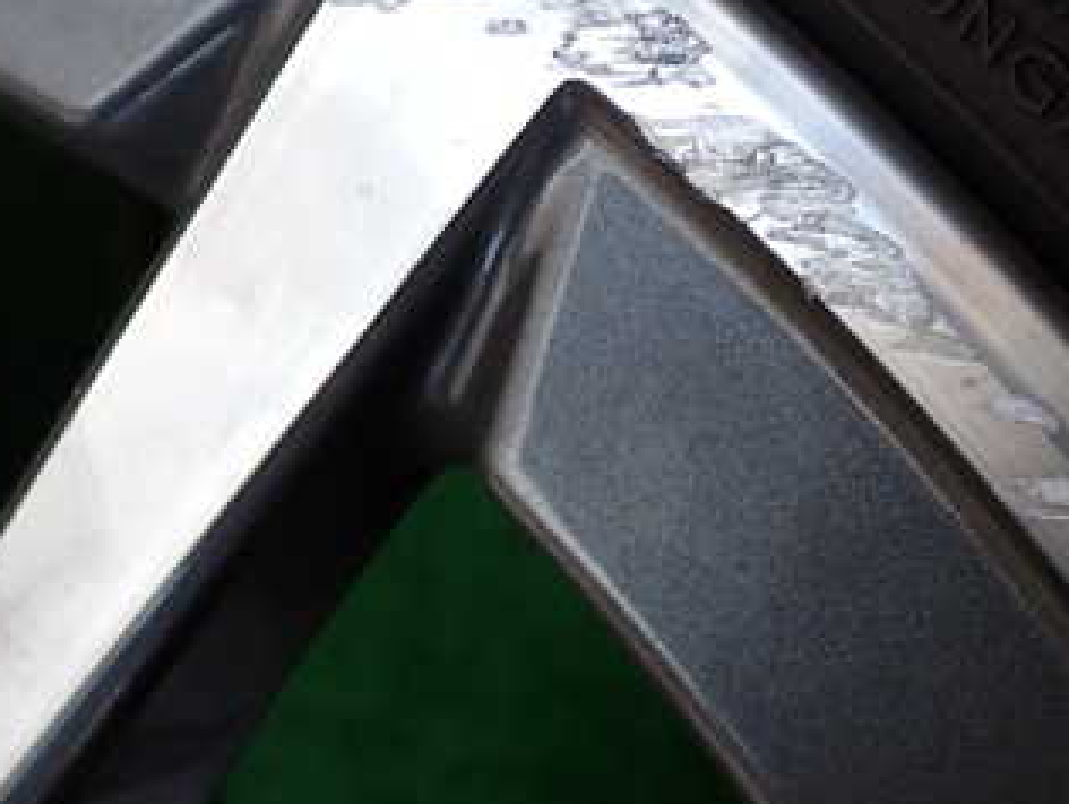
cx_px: 540
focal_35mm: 78
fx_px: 2412
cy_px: 153
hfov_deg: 25.0
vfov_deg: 18.7
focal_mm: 7.31
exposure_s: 1/160
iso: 100
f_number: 2.8
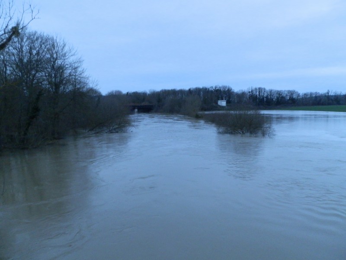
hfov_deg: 63.4
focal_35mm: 28
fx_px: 280
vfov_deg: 49.7
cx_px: 173
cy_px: 130
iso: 400
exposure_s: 1/8
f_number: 3.1
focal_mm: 5
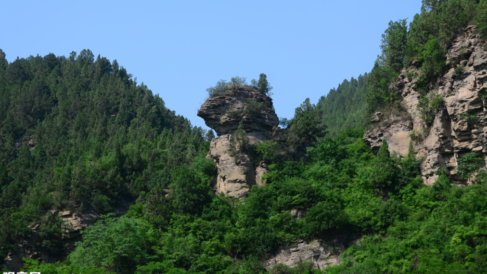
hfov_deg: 29.0
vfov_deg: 16.5
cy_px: 122
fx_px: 943
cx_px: 241
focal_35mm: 73
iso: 125
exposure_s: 1/160
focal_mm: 46
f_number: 8
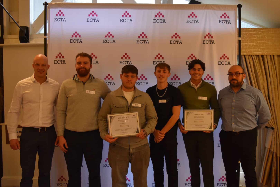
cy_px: 94
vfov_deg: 40.0
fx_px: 257
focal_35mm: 33
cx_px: 140
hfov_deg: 57.2
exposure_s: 1/60
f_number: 4
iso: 900
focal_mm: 22
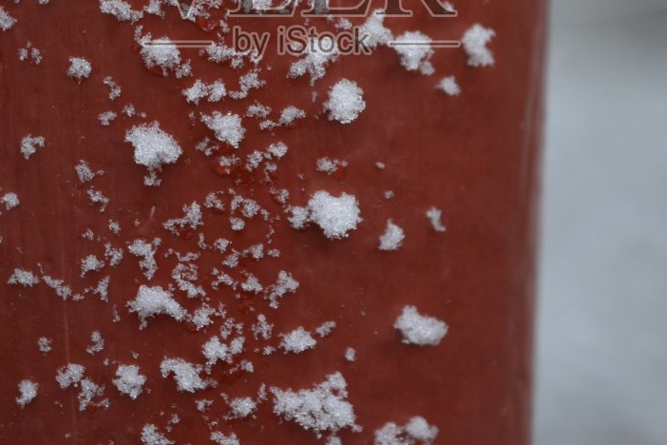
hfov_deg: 10.9
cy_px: -2
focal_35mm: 188
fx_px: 3486
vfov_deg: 7.3
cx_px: 300
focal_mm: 55
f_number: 5.6
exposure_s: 1/125
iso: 250
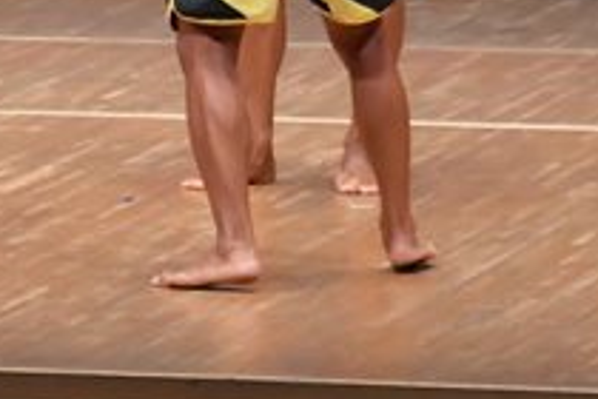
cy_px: -174
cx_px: -420
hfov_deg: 3.0
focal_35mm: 691
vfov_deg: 2.0
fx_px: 11477
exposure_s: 1/400
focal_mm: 125
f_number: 5.6
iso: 8000
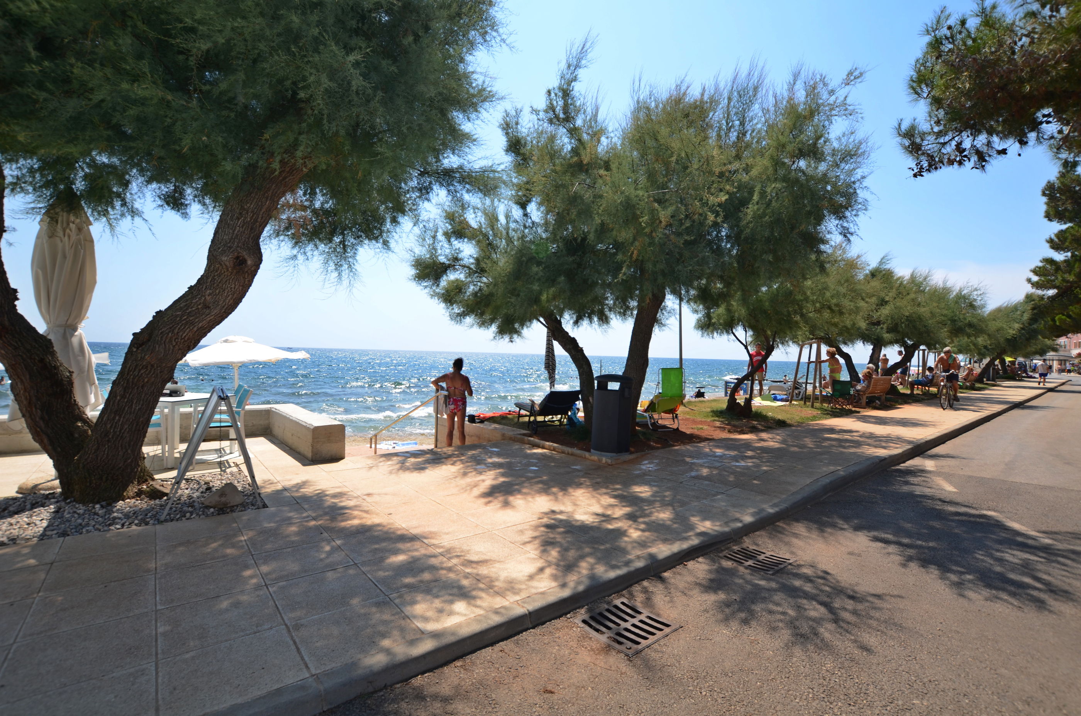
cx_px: 540
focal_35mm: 15
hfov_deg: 100.5
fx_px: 450
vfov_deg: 77.1
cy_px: 358
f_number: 7.1
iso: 100
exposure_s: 1/200
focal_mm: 10
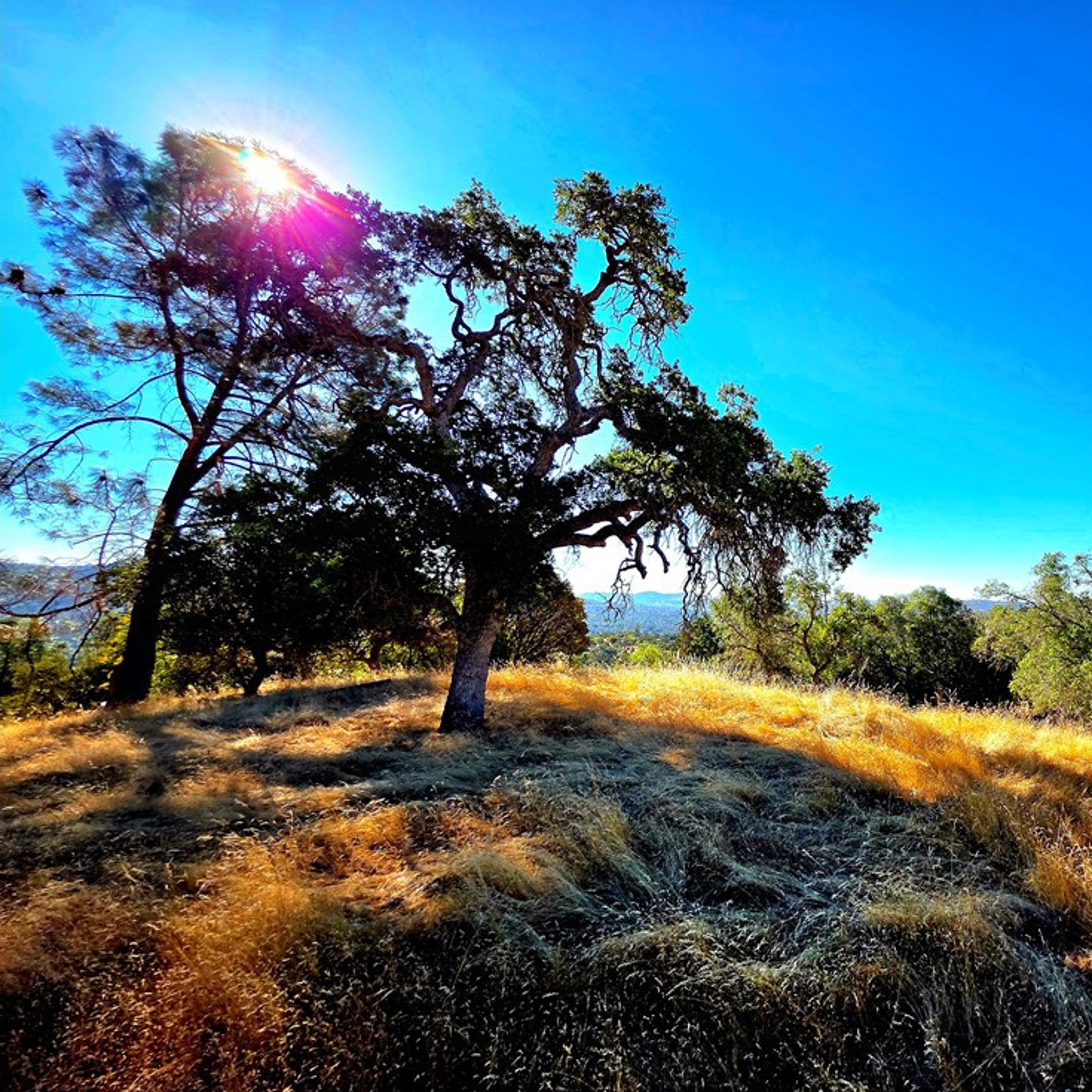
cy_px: 560
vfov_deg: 87.4
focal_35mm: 16
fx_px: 571
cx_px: 758
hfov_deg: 83.3
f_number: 1.9
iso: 40
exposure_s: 1/2000
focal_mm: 2.2
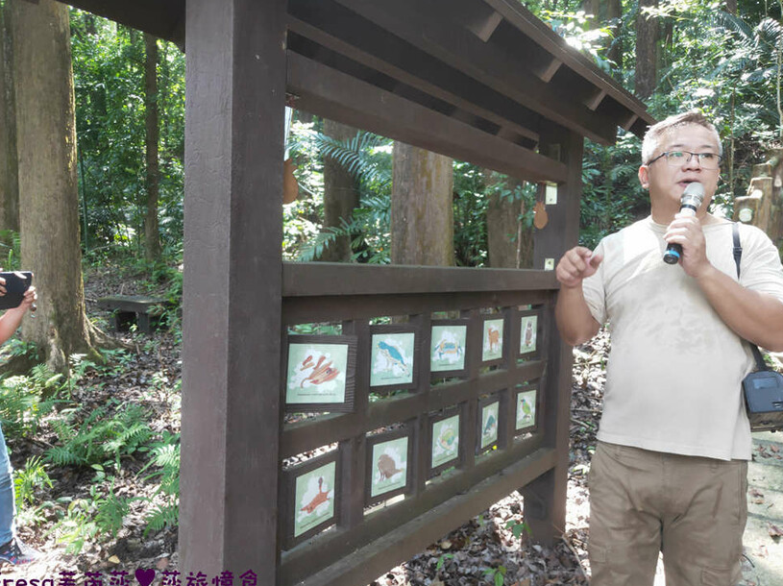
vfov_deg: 56.8
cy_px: 291
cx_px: 393
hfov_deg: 71.6
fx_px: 542
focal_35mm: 24
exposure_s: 1/60
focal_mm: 3.97
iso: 111
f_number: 1.7
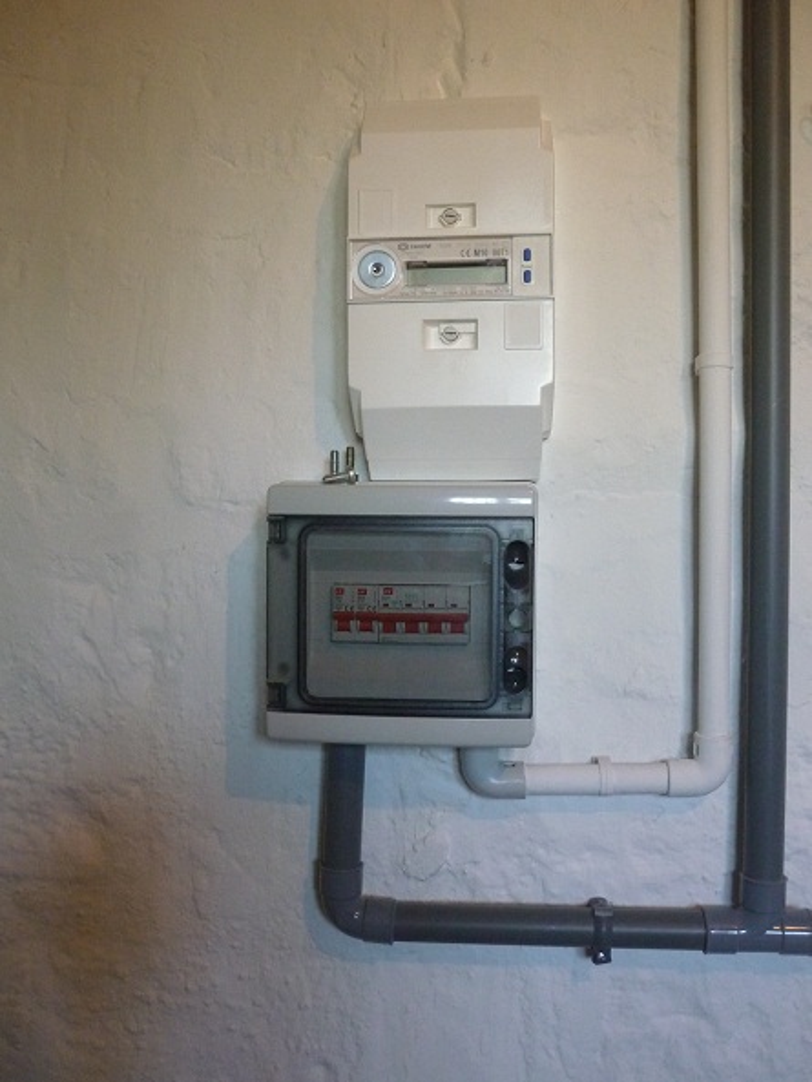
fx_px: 1032
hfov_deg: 43.0
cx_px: 406
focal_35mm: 33
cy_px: 541
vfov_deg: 55.3
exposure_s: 1/30
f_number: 2.8
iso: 400
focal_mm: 5.5
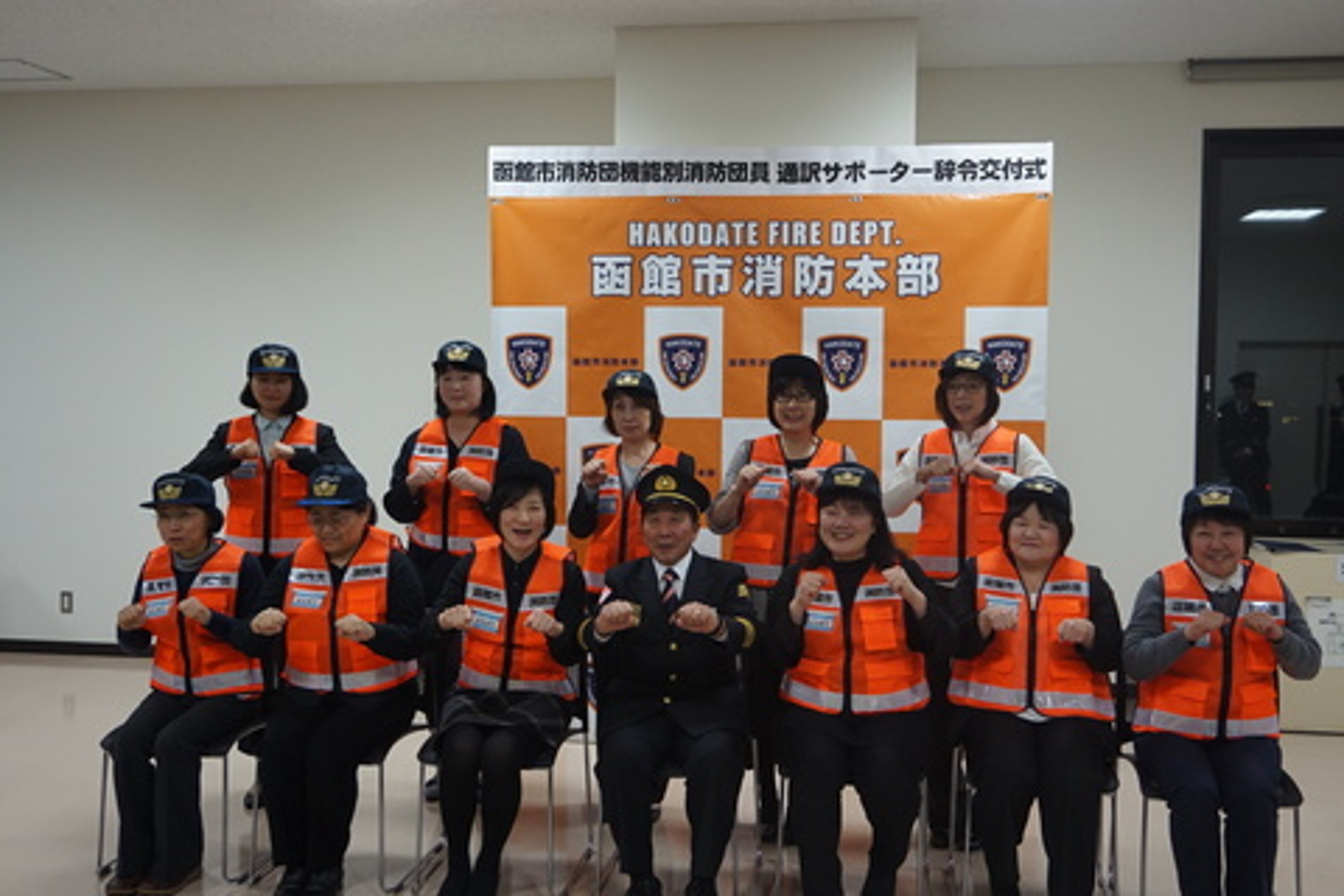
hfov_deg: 53.1
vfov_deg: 36.9
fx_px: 1344
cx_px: 672
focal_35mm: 36
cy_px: 448
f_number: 4.5
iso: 640
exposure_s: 1/160
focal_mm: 24
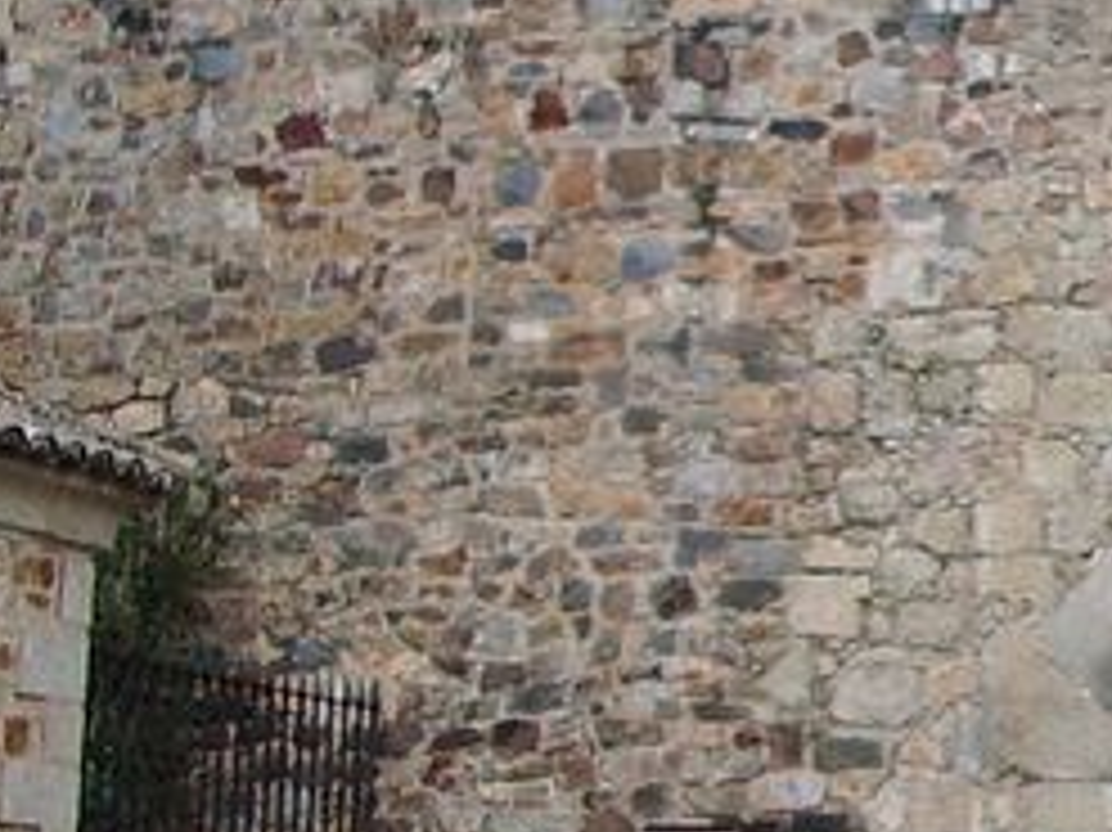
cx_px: 1990
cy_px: 423
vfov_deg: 10.2
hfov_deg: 12.5
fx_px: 4656
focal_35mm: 145
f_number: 2.6
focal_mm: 5.8
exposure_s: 1/160
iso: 50
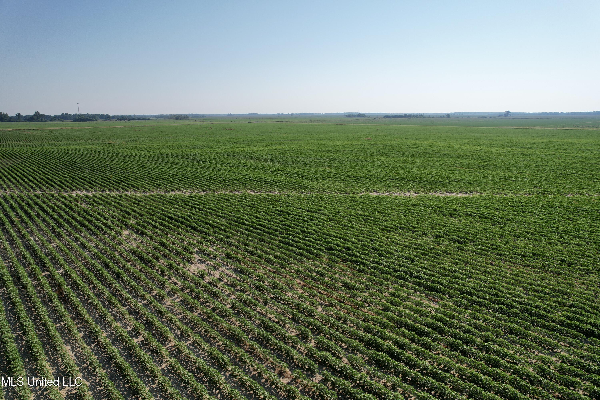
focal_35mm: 22
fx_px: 367
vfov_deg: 57.2
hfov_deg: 78.6
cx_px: 300
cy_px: 200
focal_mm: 8.38
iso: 100
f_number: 2.8
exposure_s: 1/3000
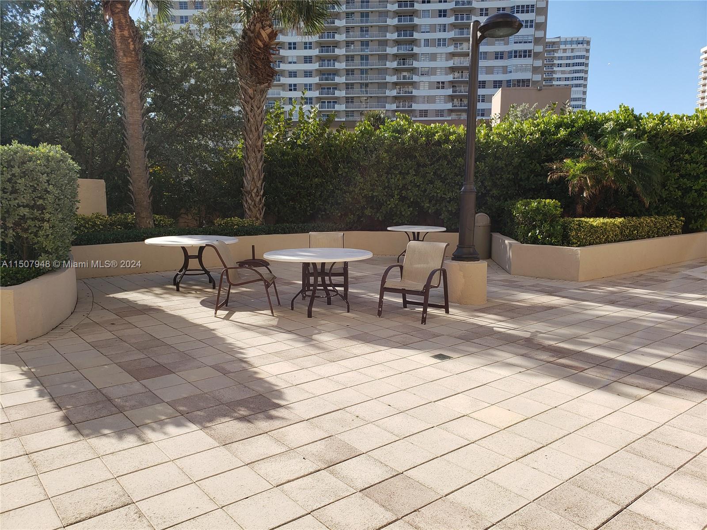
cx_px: 354
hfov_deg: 67.3
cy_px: 265
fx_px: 531
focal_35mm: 26
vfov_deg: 53.1
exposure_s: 1/1079
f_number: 2.4
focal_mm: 4.3
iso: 50
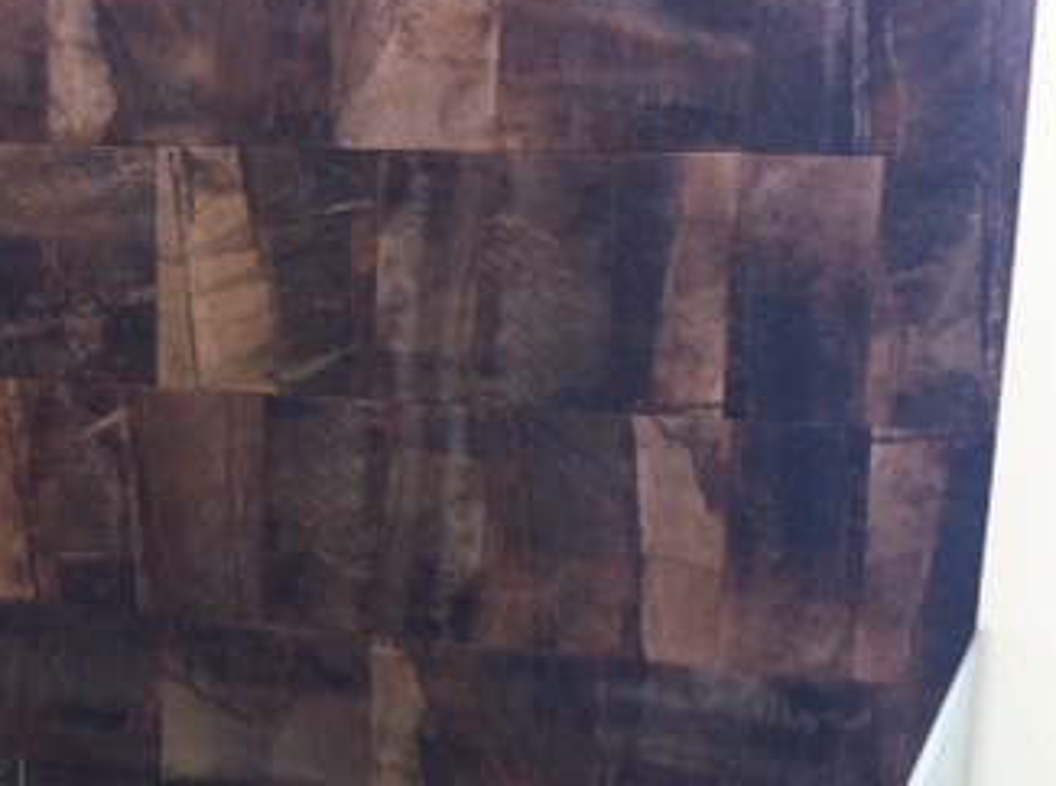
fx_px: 2099
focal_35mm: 69
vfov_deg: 20.8
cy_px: 679
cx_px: 351
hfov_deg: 28.1
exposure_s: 1/15
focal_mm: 3.85
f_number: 2.8
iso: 320
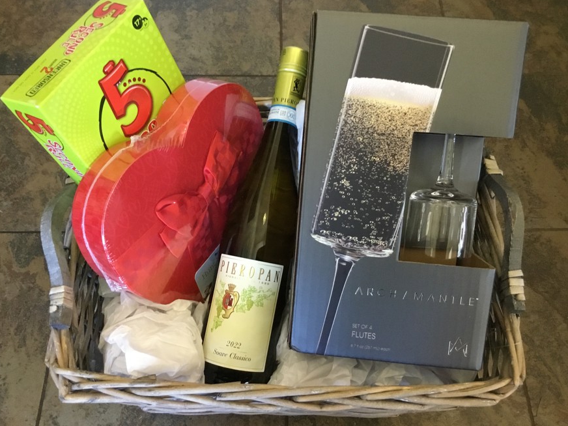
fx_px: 525
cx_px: 278
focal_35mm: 32
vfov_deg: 44.2
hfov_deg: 56.8
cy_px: 208
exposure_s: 1/20
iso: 200
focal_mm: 3.3
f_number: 2.4
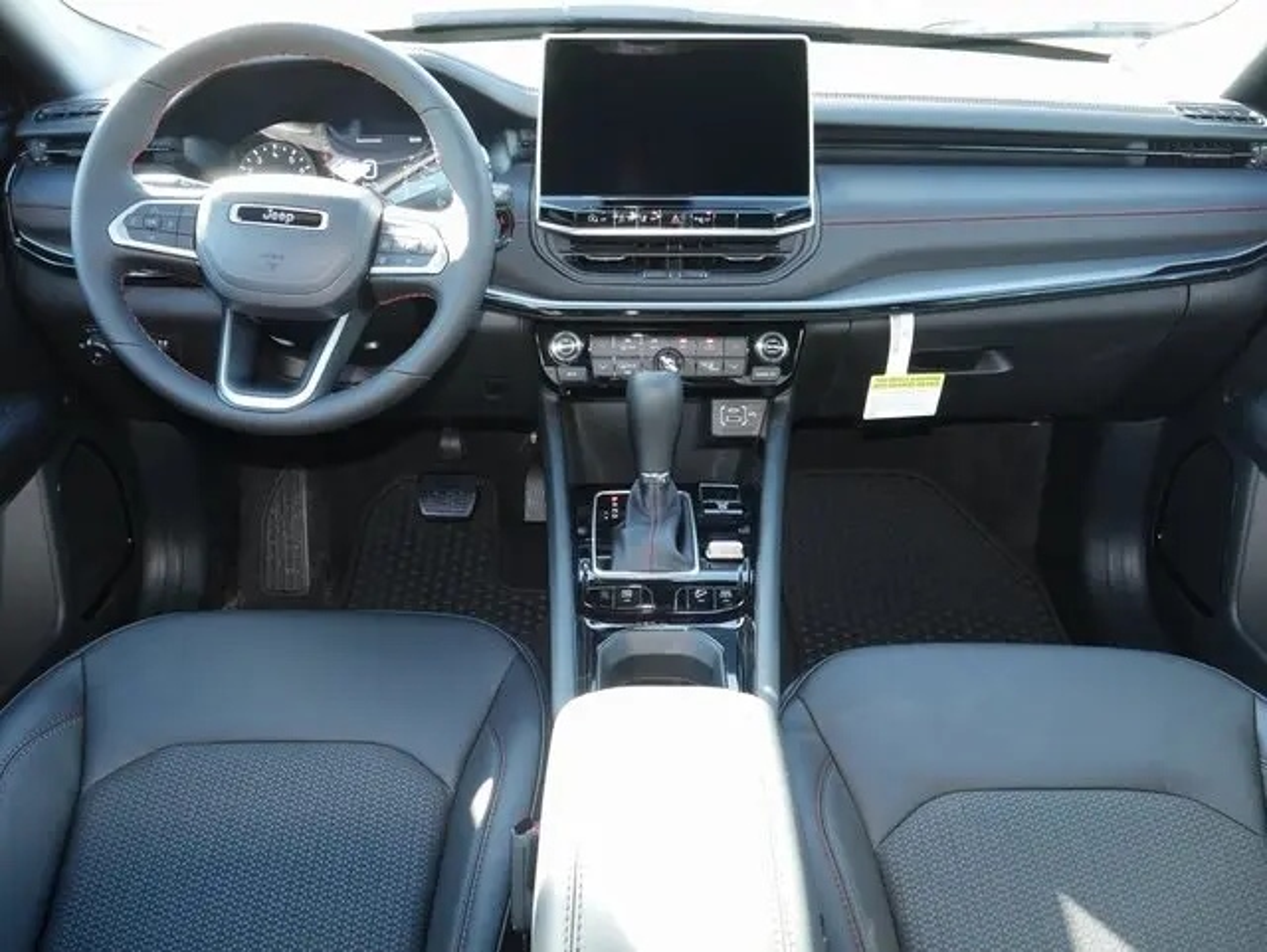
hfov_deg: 63.4
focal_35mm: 28
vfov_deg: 49.8
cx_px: 634
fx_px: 1026
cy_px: 476
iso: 200
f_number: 5
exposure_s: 1/15
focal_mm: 14
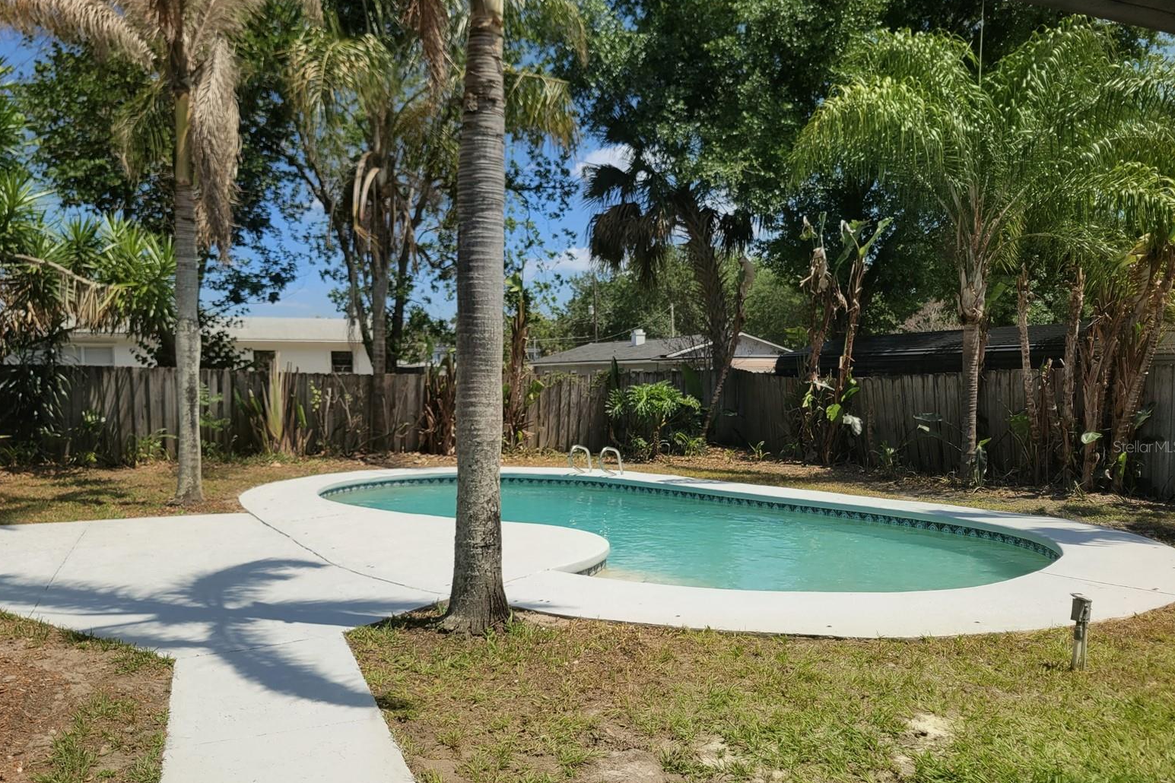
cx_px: 576
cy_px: 446
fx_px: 914
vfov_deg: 46.3
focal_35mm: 28
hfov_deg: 65.5
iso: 40
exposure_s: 1/2417
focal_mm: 5.4
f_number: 1.8
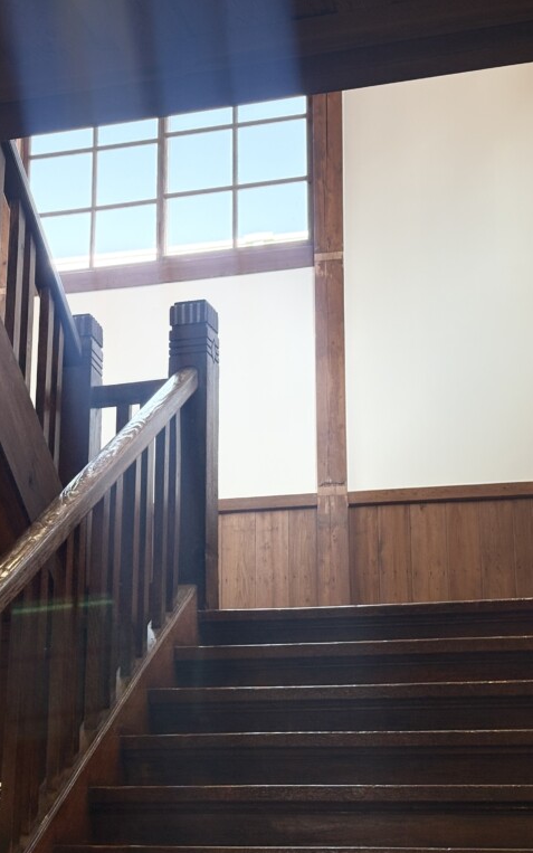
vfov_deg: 27.8
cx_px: 88
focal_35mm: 74
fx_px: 1720
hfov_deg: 17.4
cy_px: 427
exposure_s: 1/154
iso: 25
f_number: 1.6
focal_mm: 5.96
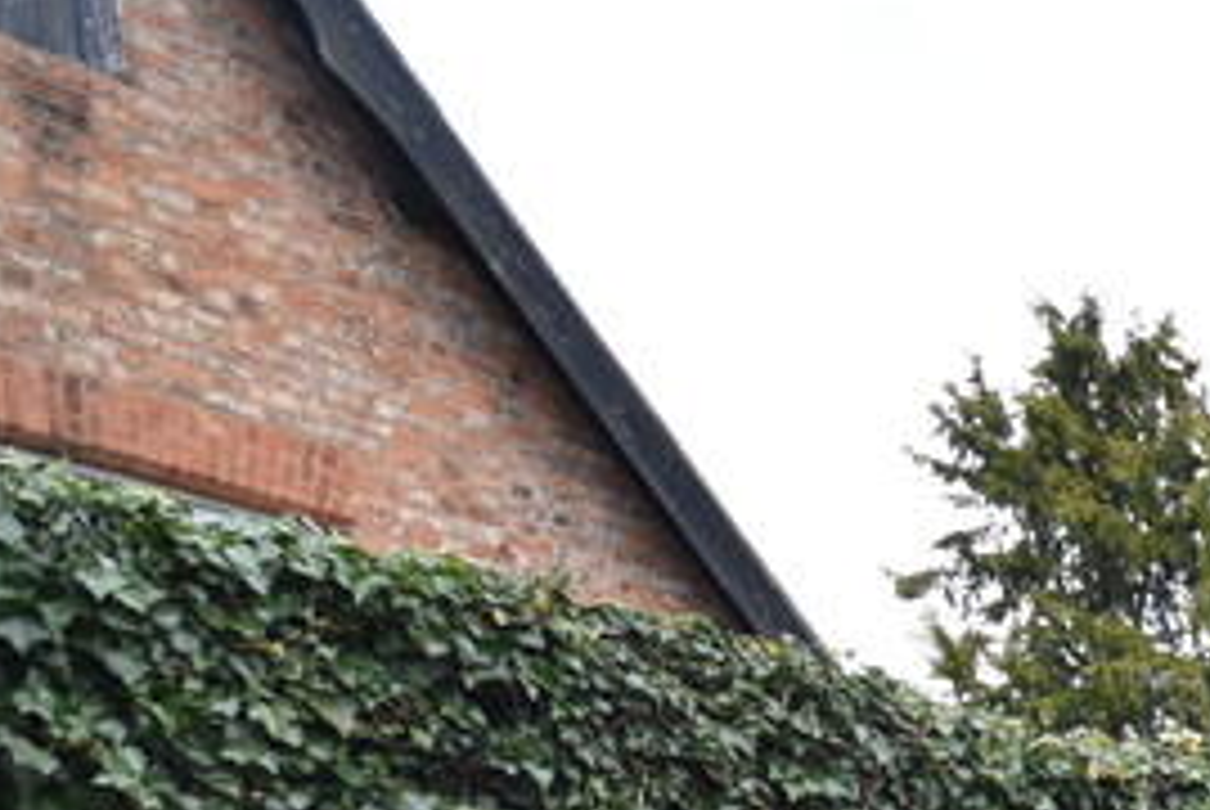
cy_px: 1447
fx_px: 1918
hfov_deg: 26.3
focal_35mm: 57
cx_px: 1777
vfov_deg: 18.7
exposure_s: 1/250
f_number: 5.6
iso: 280
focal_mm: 10
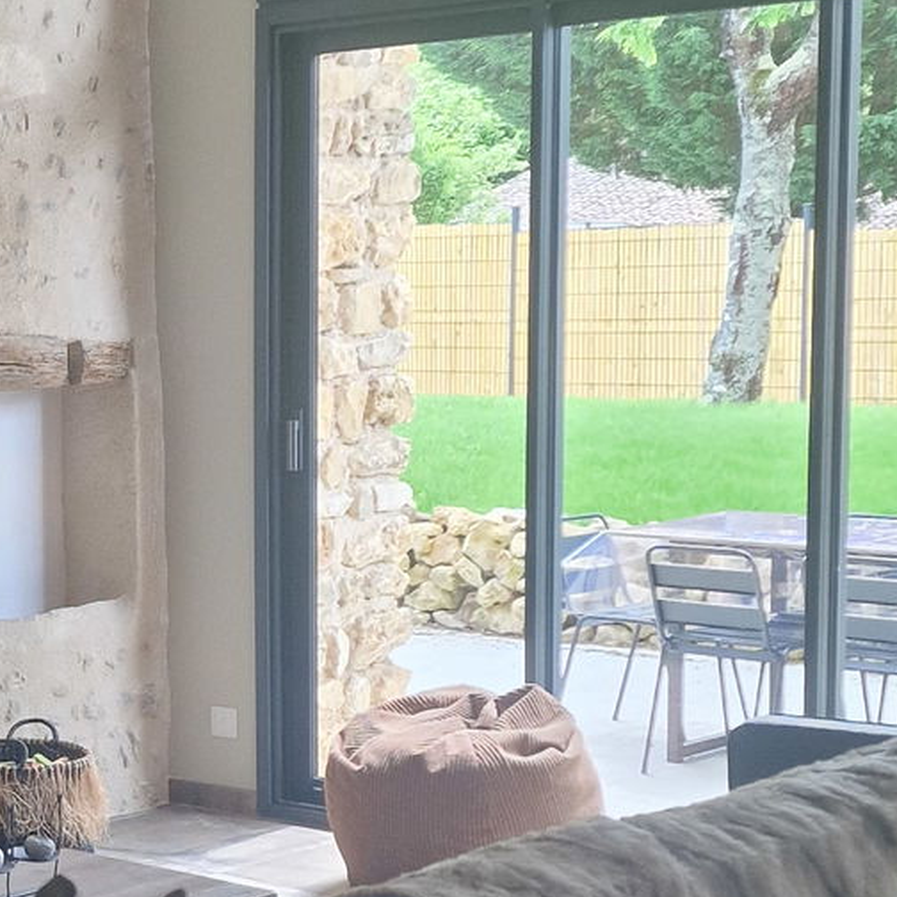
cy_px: 597
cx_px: -199
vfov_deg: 20.1
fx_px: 2521
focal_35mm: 86
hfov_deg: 19.0
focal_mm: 6.4
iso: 200
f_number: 1.8
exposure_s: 1/100
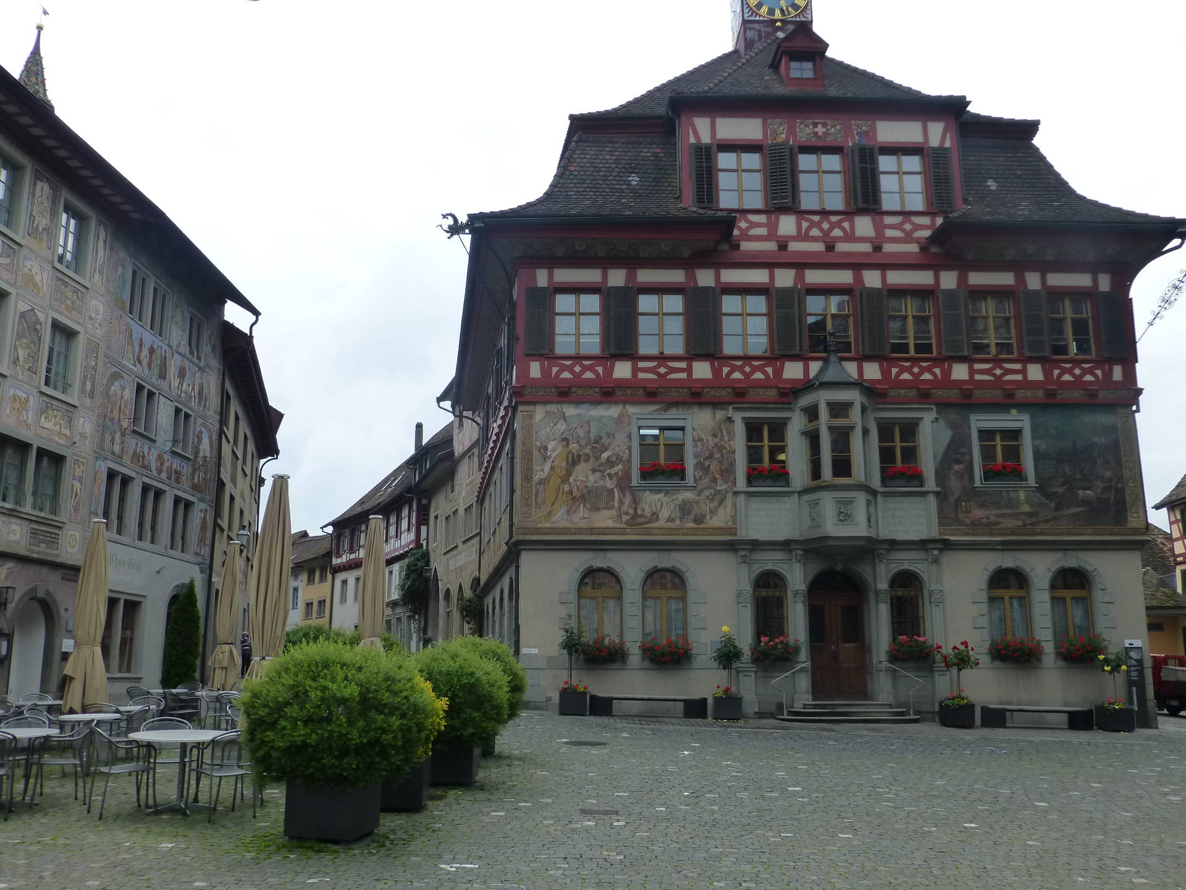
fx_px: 1028
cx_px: 593
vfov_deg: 46.8
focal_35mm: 30
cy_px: 445
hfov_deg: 60.0
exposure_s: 1/400
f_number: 4
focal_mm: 5.4
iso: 160
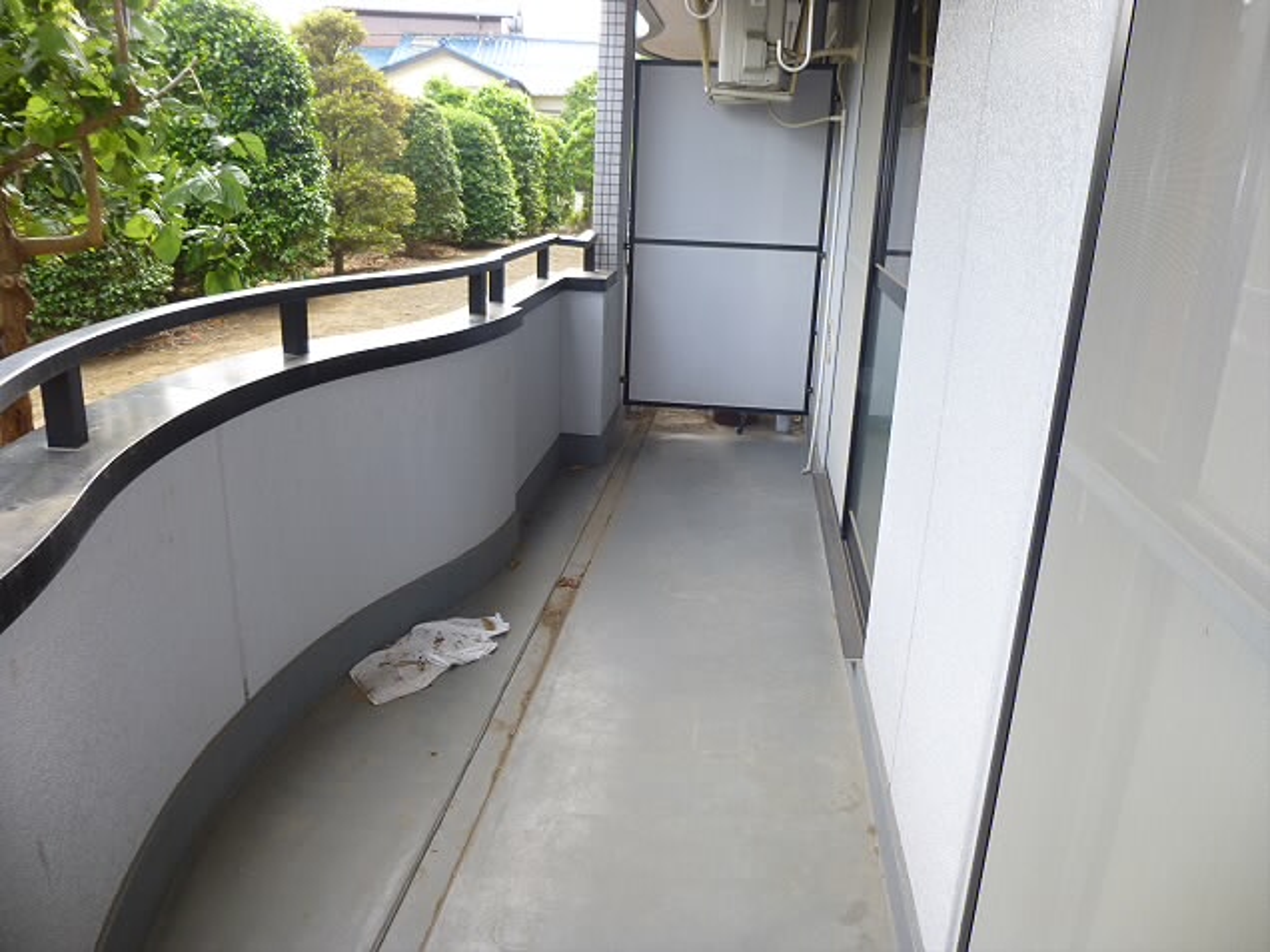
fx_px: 917
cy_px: 476
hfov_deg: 69.4
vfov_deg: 54.9
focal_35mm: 25
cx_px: 635
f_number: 3.1
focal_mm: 4.5
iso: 100
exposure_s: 1/60
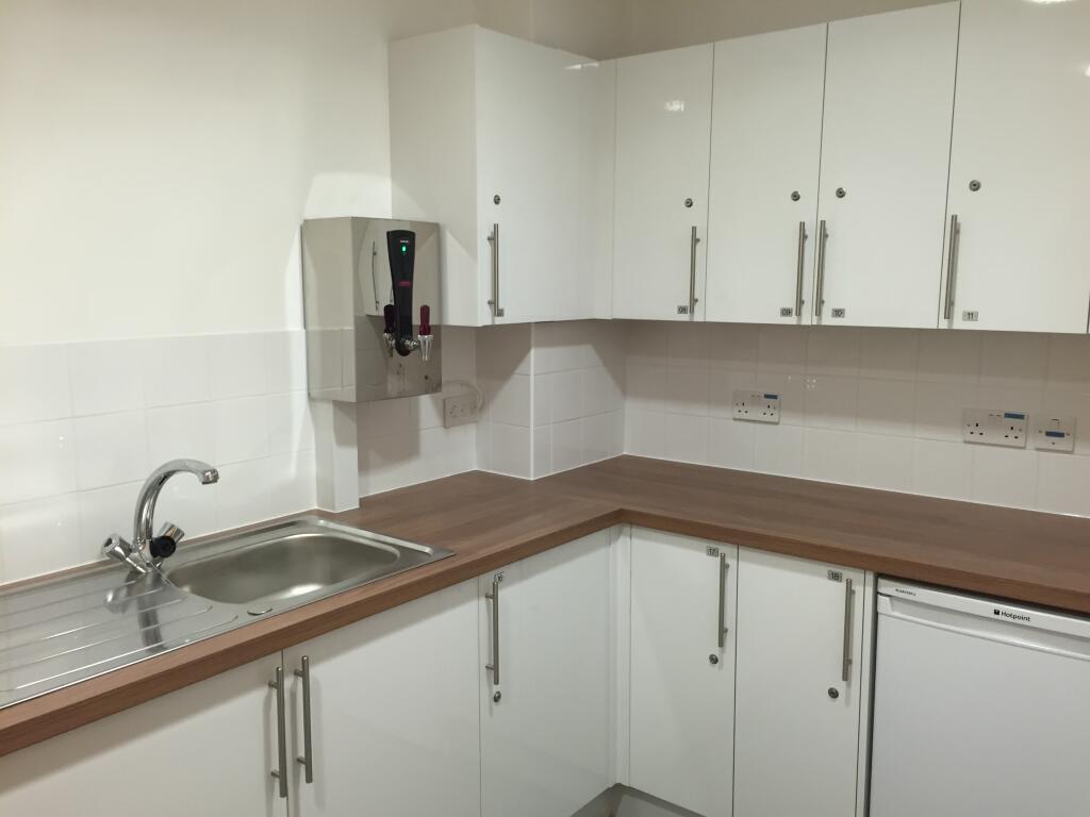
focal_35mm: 29
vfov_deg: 48.2
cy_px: 408
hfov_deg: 61.7
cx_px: 545
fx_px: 913
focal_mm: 4.15
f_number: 2.2
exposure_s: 1/33
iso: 80
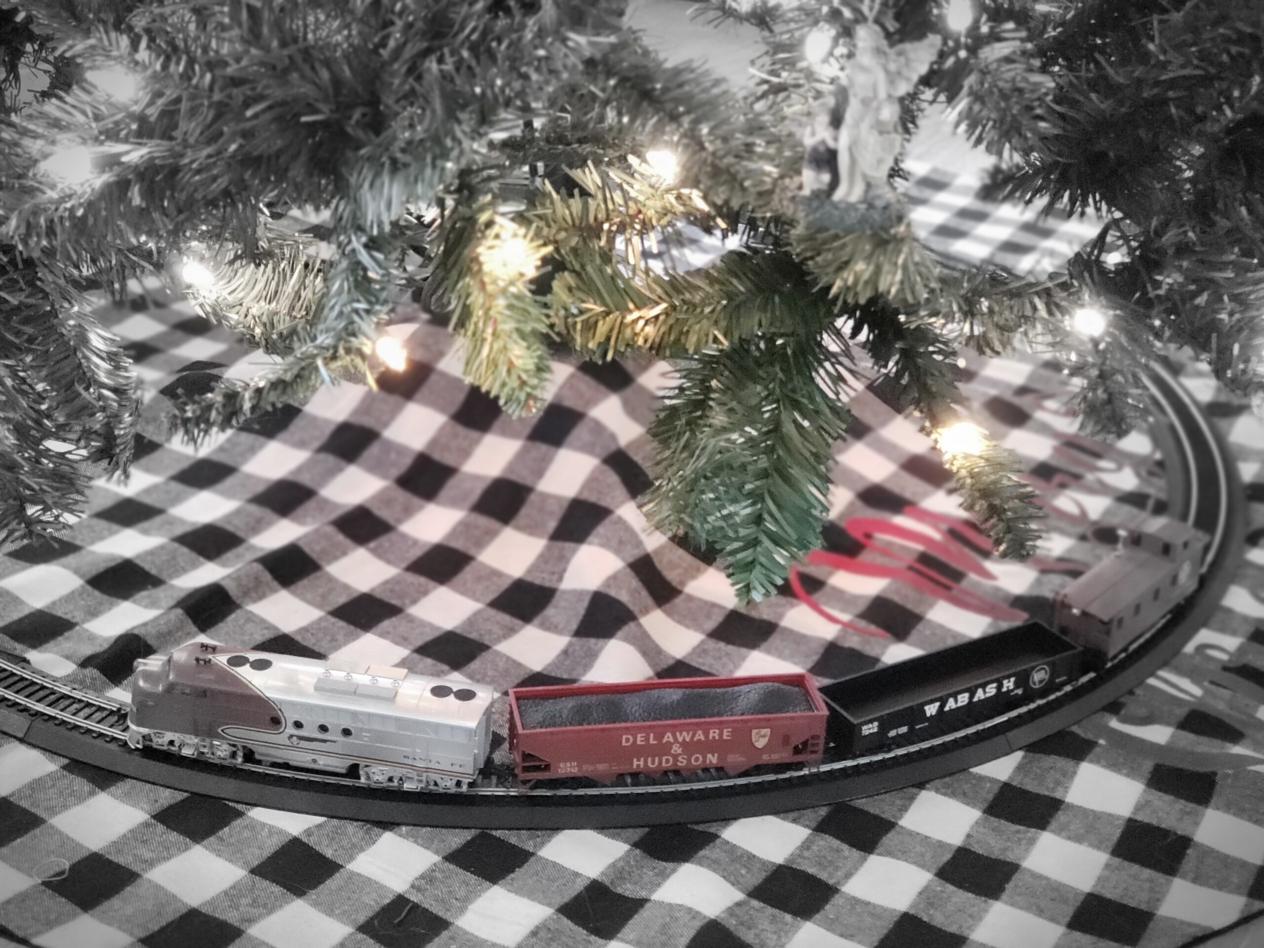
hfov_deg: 36.8
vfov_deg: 28.0
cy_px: 474
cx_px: 632
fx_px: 1899
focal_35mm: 52
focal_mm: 6
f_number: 2.4
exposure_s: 1/17
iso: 1600
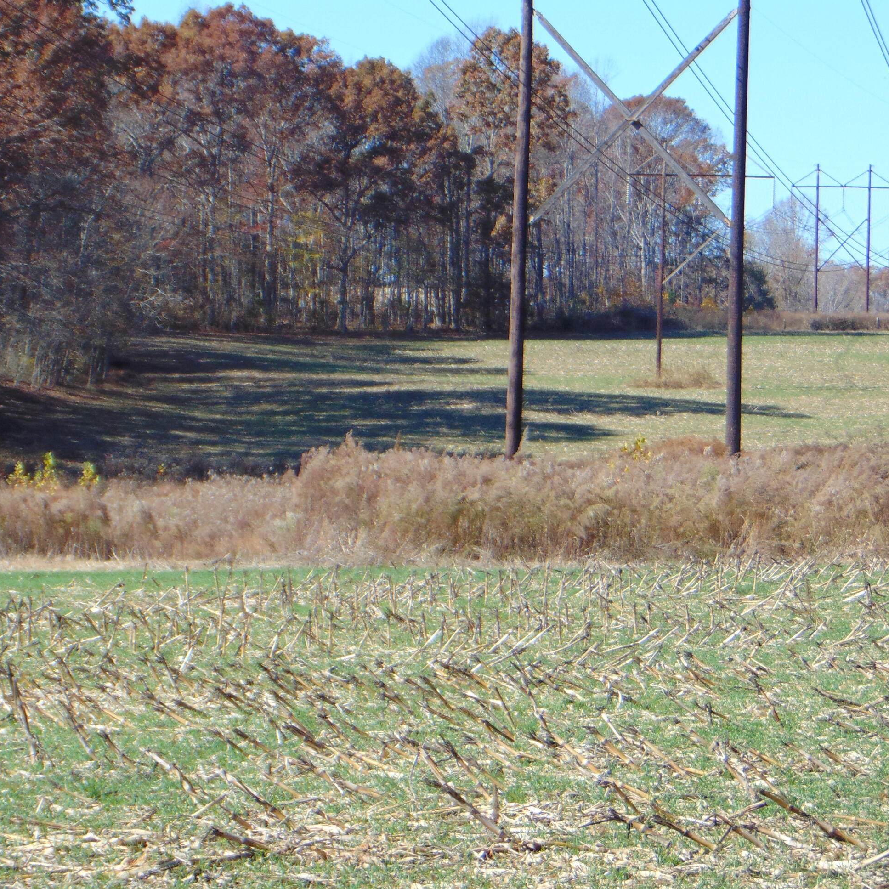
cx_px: 323
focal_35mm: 148
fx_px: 4300
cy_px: 411
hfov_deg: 11.8
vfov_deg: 11.8
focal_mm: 19.4
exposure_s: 1/500
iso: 80
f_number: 3.9
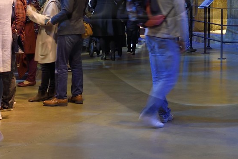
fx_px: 721
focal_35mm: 109
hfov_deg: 18.5
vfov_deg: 12.2
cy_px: -50
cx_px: 209
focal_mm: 38
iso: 1600
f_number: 7.1
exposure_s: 1/10
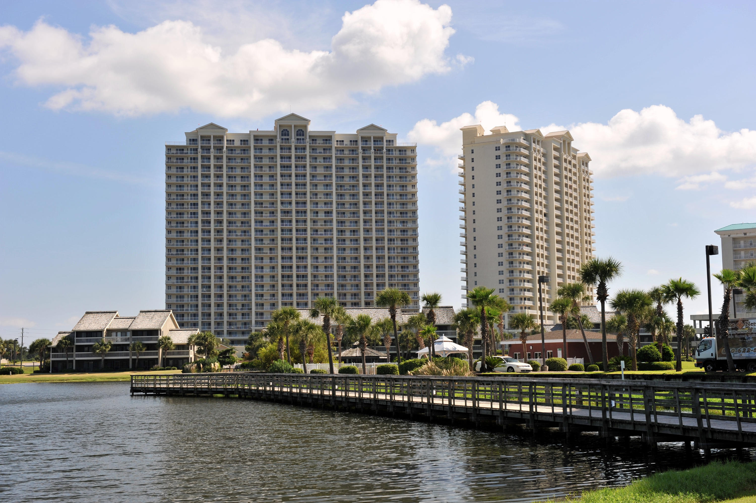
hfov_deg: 36.3
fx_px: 1154
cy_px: 252
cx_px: 378
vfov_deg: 24.6
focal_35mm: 55
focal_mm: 55
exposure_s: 1/250
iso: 200
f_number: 8
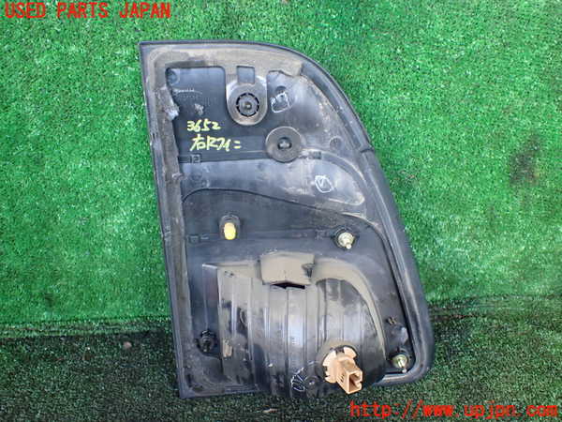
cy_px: 211
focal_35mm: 30
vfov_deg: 46.8
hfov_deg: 60.0
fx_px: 487
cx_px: 281
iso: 640
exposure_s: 1/125
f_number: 2.3
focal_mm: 5.4
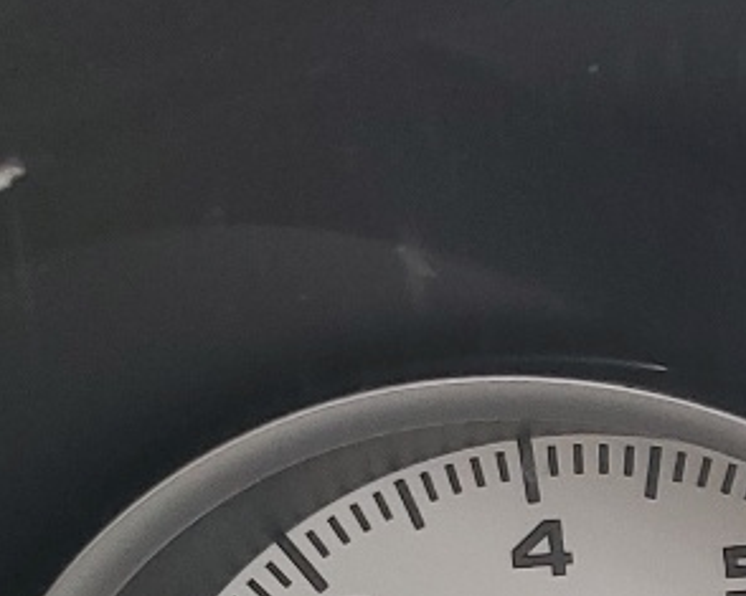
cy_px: 735
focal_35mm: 138
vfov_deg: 11.0
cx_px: 1703
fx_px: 3046
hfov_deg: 11.8
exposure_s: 1/120
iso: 57
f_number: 1.5
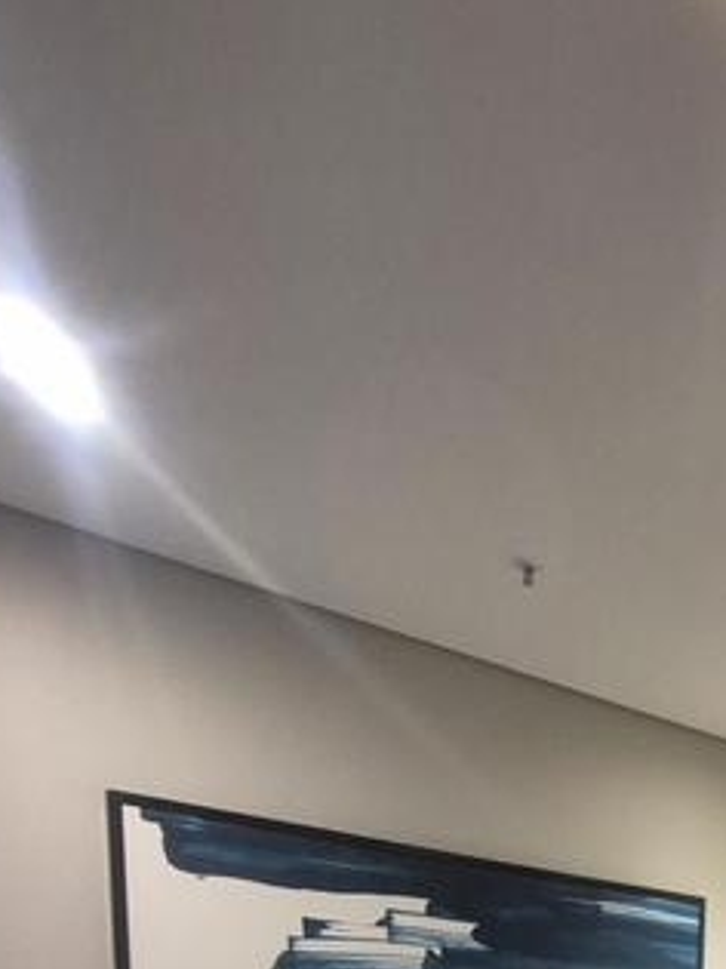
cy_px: 1172
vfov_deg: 39.4
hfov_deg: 39.2
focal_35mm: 33
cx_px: 683
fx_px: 923
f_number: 2.2
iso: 800
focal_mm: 1.74
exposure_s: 1/50
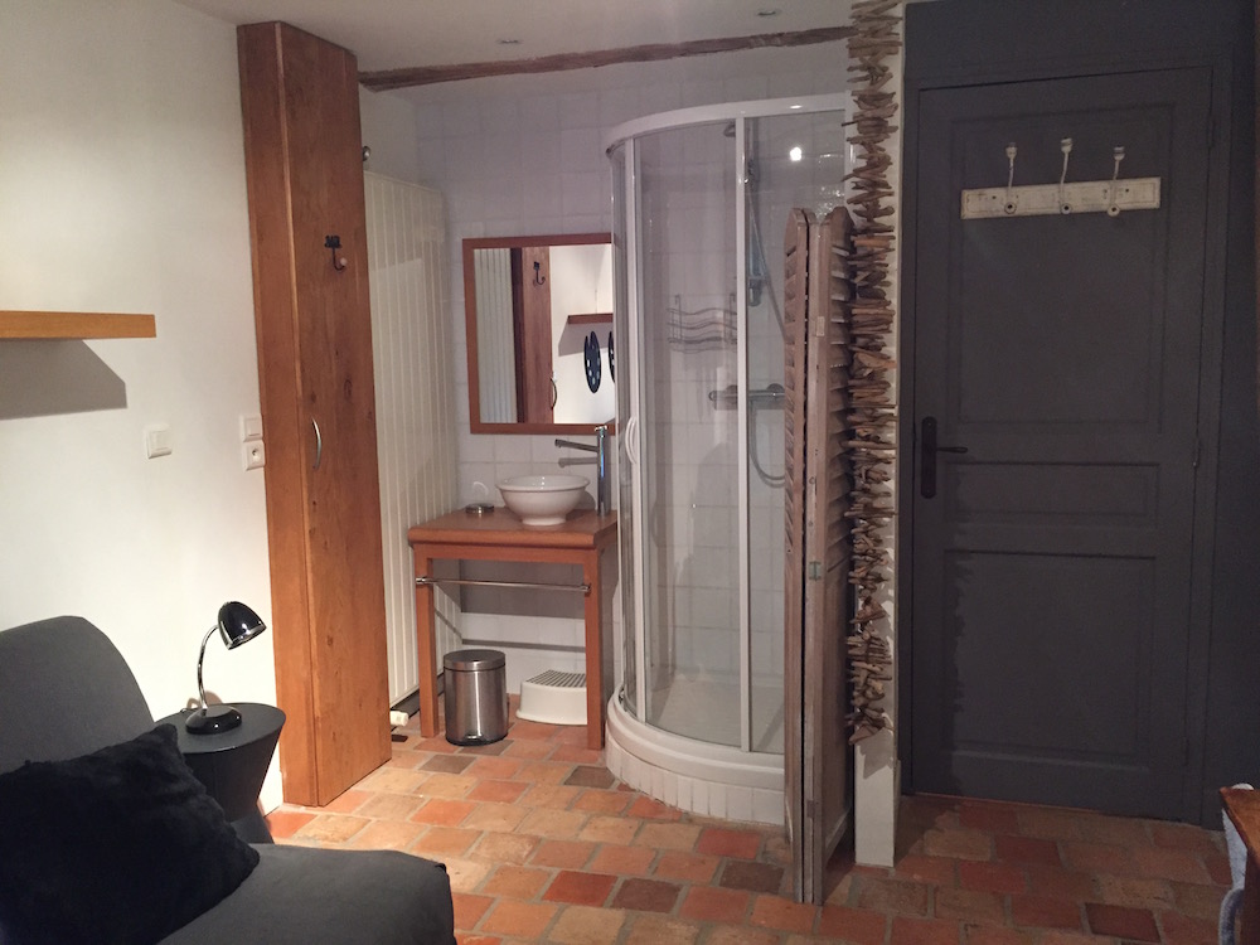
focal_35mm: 29
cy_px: 472
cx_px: 630
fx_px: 1056
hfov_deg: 61.7
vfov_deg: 48.2
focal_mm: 4.15
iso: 250
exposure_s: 1/17
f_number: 2.2
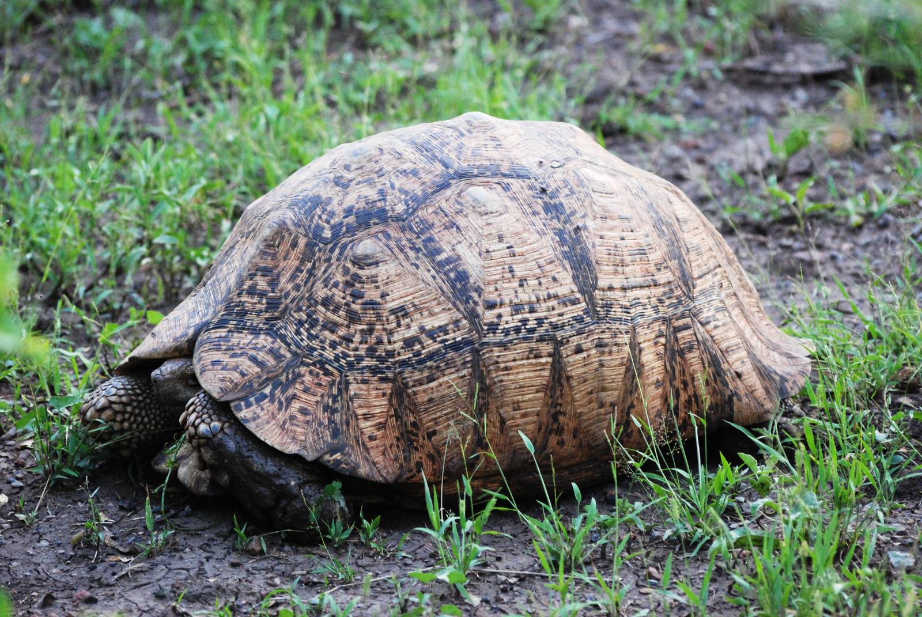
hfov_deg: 10.1
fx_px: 5192
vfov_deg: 6.8
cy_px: 308
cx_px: 461
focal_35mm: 202
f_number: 4.2
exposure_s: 1/160
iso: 1600
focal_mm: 135
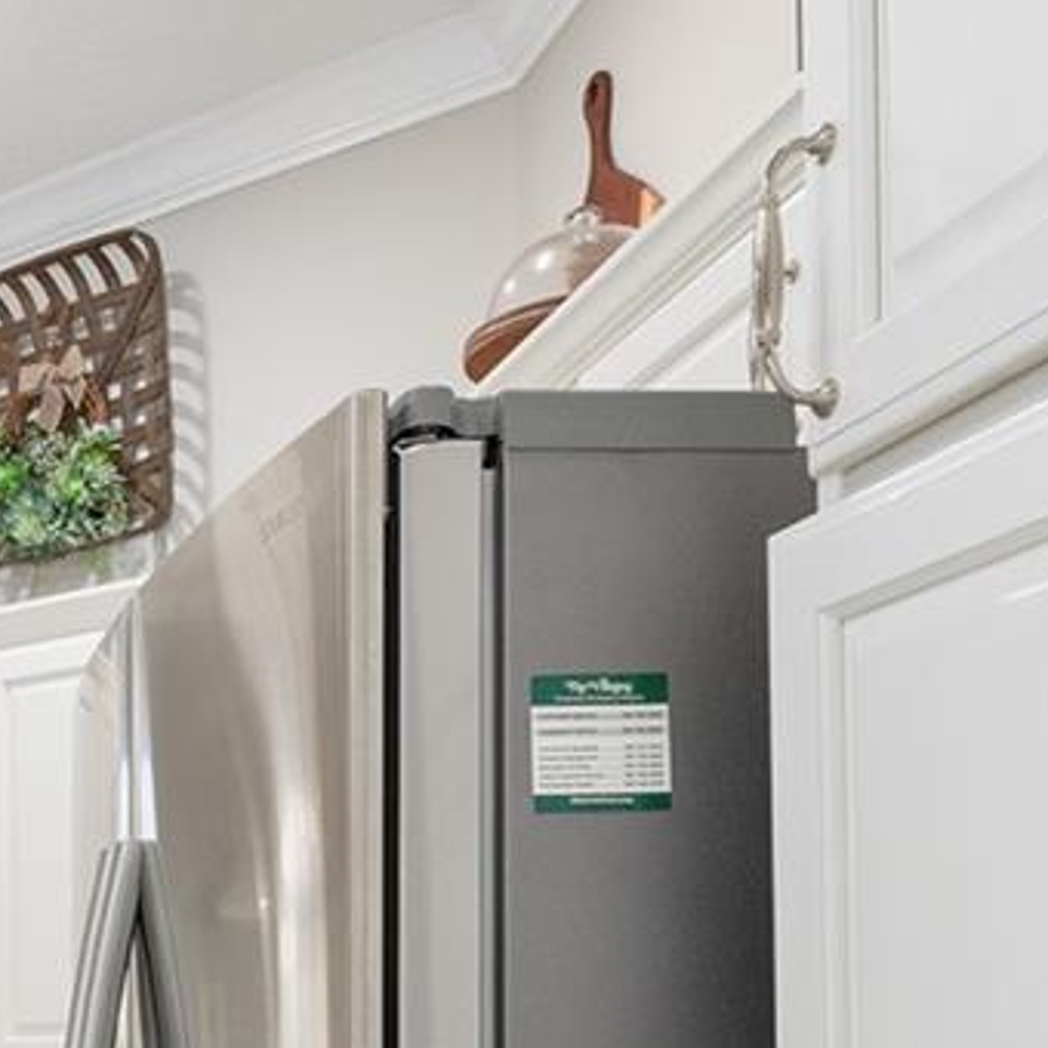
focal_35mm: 56
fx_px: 1918
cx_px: -216
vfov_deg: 28.3
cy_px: 1097
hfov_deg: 27.0
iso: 400
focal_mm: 14
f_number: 8
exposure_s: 1/30
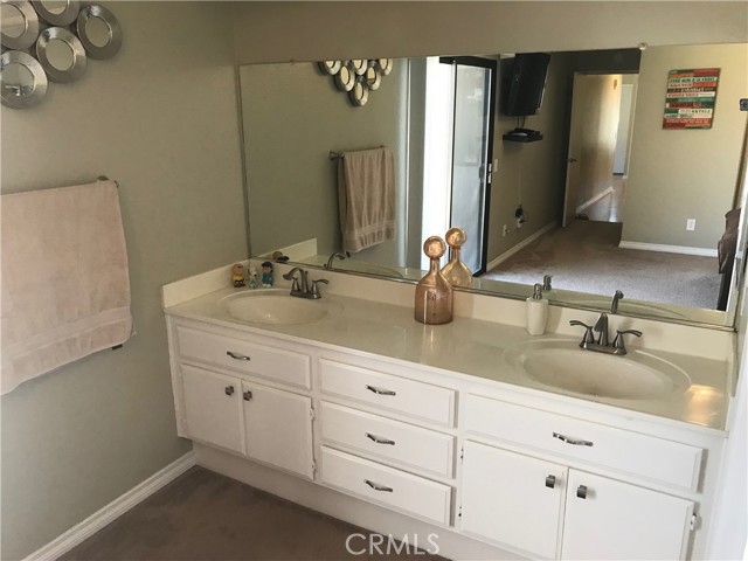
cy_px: 280
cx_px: 374
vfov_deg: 49.7
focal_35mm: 28
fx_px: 605
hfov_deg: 63.4
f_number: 1.8
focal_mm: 3.99
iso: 40
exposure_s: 1/30
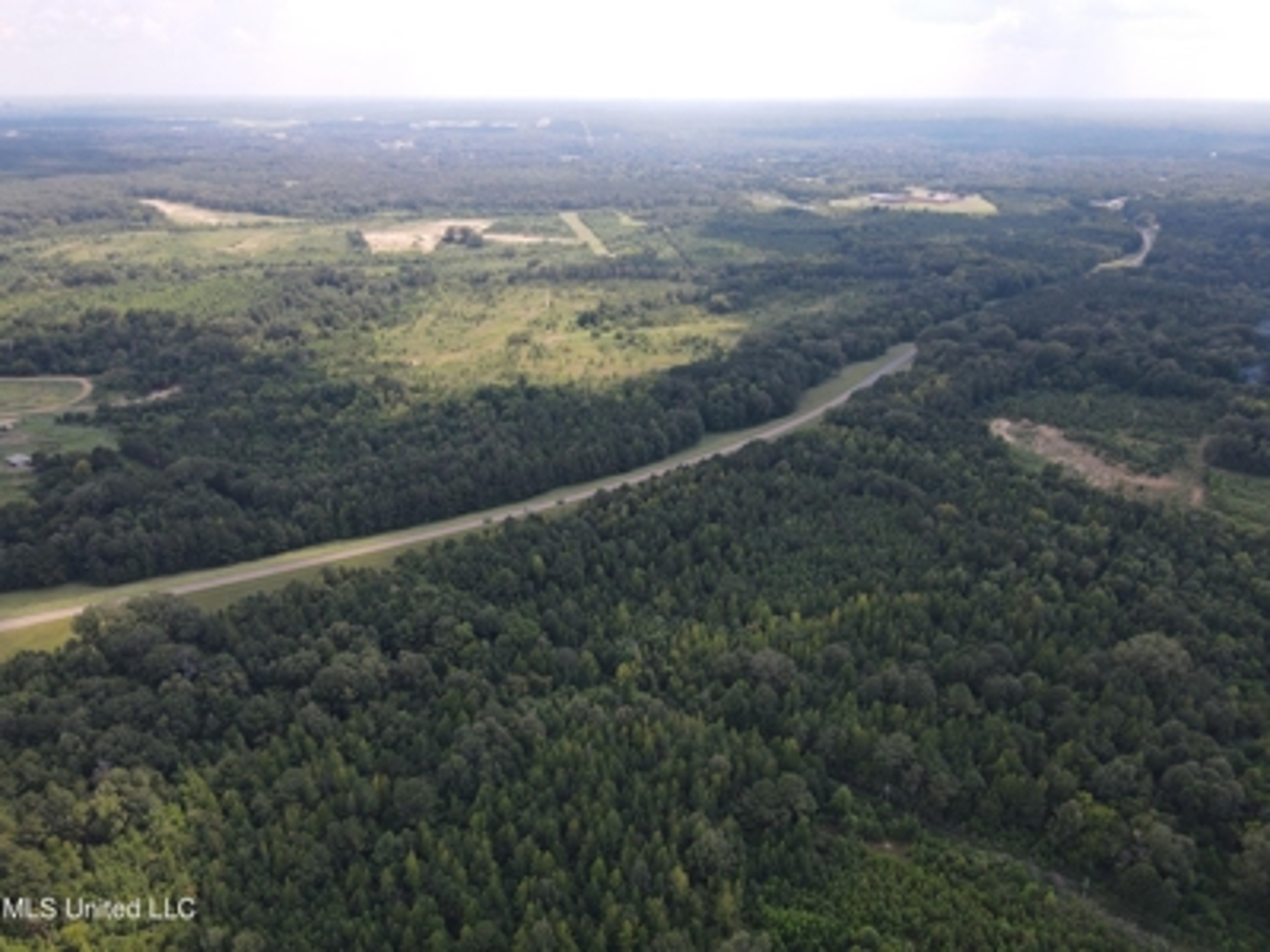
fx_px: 881
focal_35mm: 24
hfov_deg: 71.6
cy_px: 476
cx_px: 635
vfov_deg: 56.8
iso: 100
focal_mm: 4.5
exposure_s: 1/320
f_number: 2.8
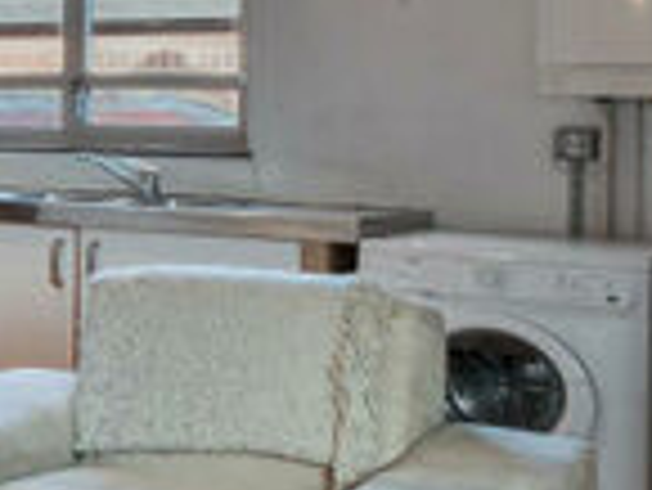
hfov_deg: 16.1
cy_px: 169
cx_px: -805
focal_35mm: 77
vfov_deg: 19.1
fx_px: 1452
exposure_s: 1/4
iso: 200
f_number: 10
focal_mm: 8
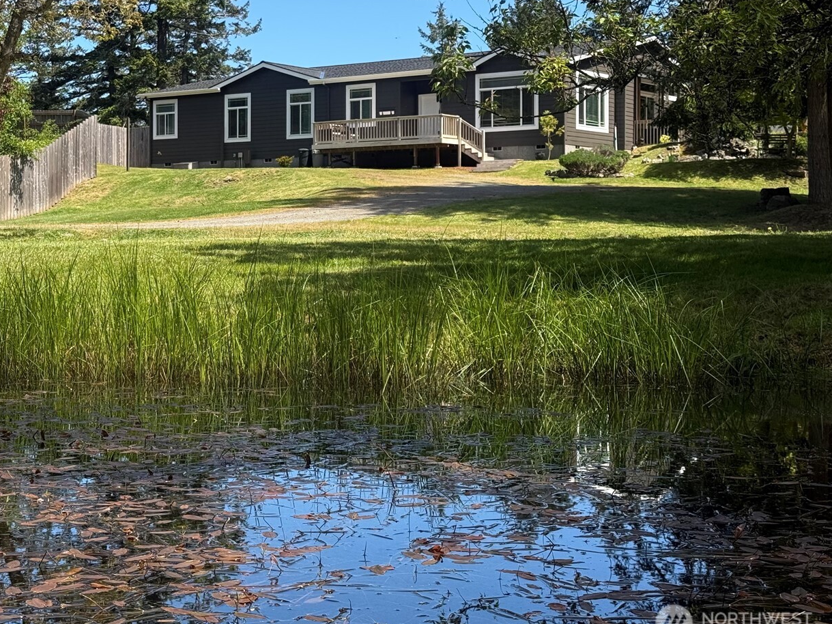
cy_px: 241
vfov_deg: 23.2
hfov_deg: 30.5
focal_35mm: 63
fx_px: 1514
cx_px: 287
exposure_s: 1/1980
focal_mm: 6.76
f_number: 1.78
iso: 64
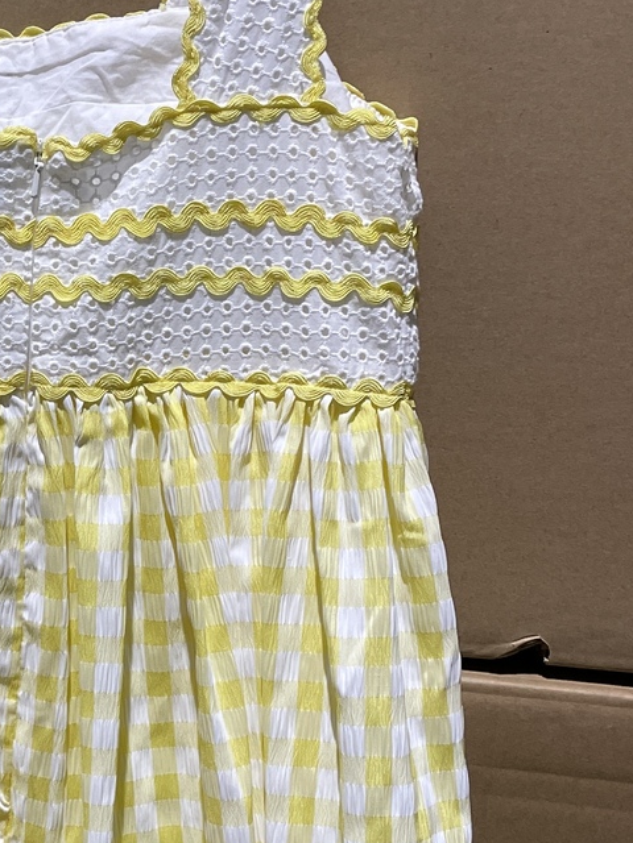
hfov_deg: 21.6
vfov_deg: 29.8
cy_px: 419
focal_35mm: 65
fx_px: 1585
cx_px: -25
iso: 125
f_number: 1.6
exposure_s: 1/100
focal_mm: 4.2
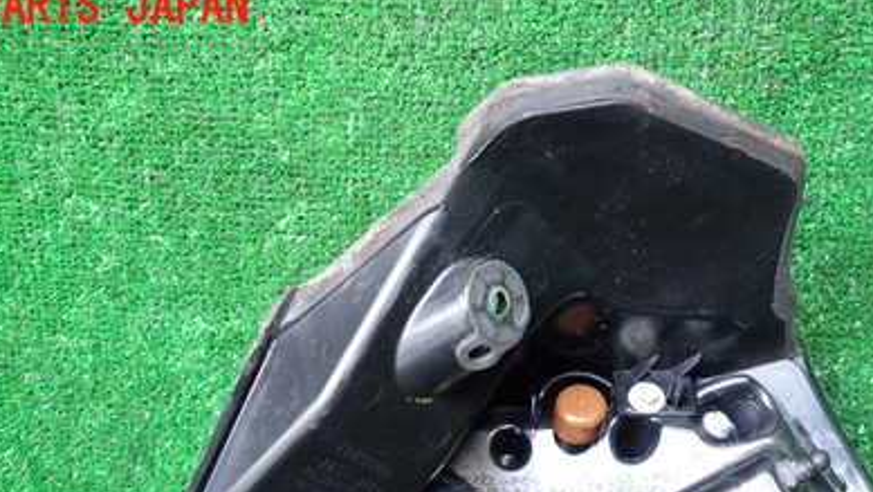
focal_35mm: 42
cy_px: 485
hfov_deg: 48.1
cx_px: 514
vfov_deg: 26.9
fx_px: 972
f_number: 2
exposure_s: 1/50
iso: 200
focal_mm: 4.5
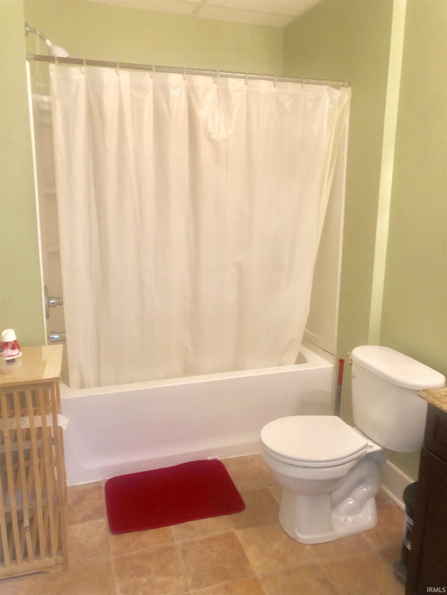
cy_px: 298
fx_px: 482
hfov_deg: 49.7
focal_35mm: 28
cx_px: 224
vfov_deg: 63.4
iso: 100
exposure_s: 1/9
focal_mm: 3.99
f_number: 1.8
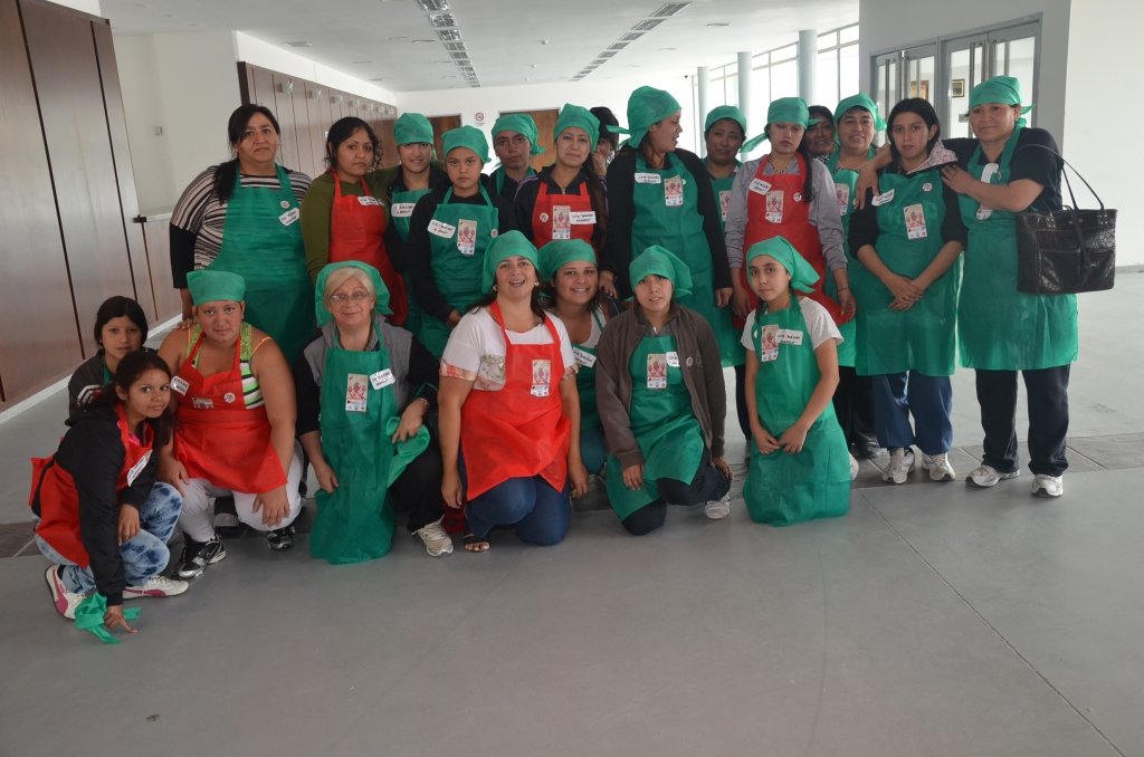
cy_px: 378
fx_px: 1046
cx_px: 572
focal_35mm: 33
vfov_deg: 39.8
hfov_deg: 57.3
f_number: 5.6
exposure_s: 1/60
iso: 400
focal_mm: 22
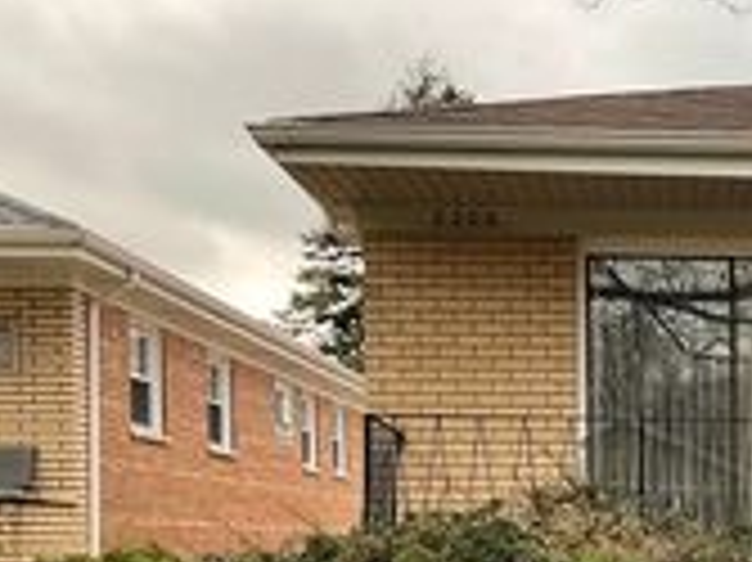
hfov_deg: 21.4
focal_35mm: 87
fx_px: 1889
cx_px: 815
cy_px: 605
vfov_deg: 16.5
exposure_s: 1/122
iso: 32
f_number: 1.8
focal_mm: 3
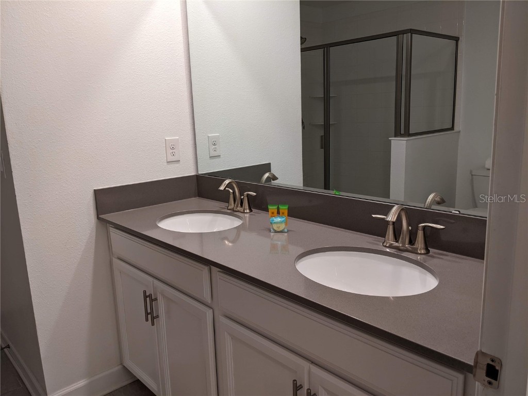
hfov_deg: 65.3
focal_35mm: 27
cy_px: 198
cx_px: 264
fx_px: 412
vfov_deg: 51.4
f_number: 1.8
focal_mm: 4.44
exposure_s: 1/59.9
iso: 72
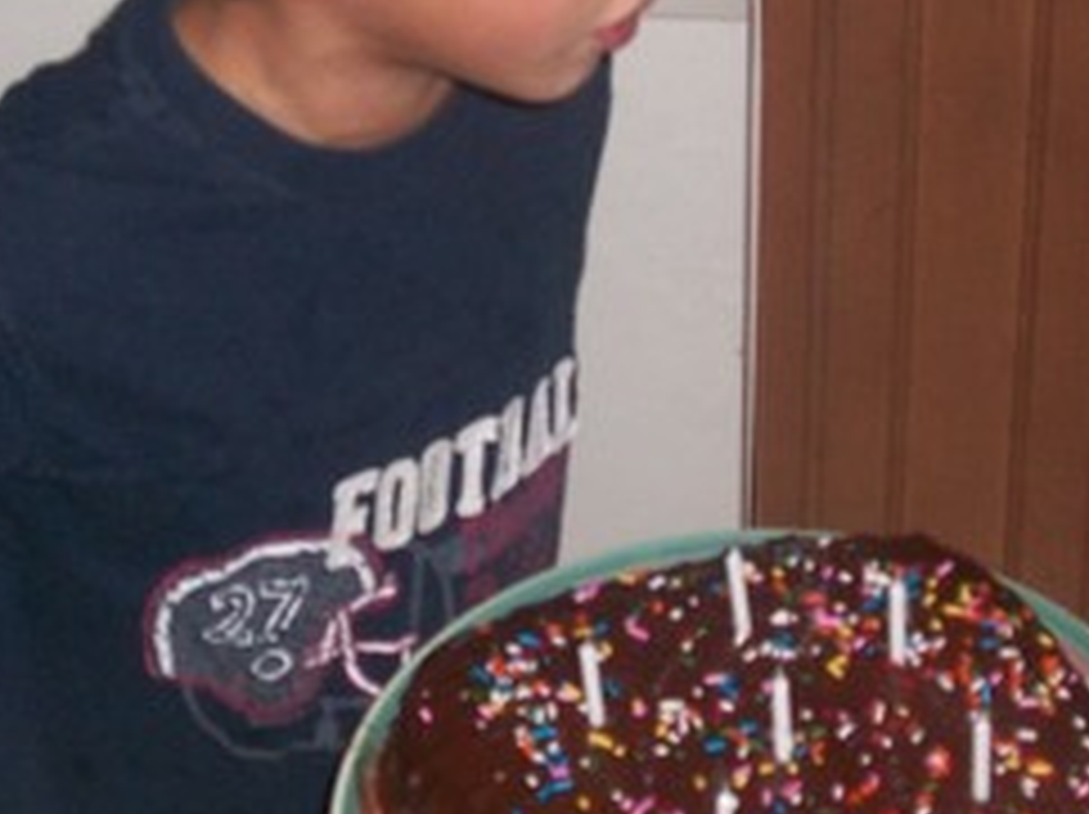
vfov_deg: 13.9
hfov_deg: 18.5
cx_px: 648
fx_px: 3331
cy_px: 171
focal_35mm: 106
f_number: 3.2
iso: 80
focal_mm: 7.1
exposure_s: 1/40
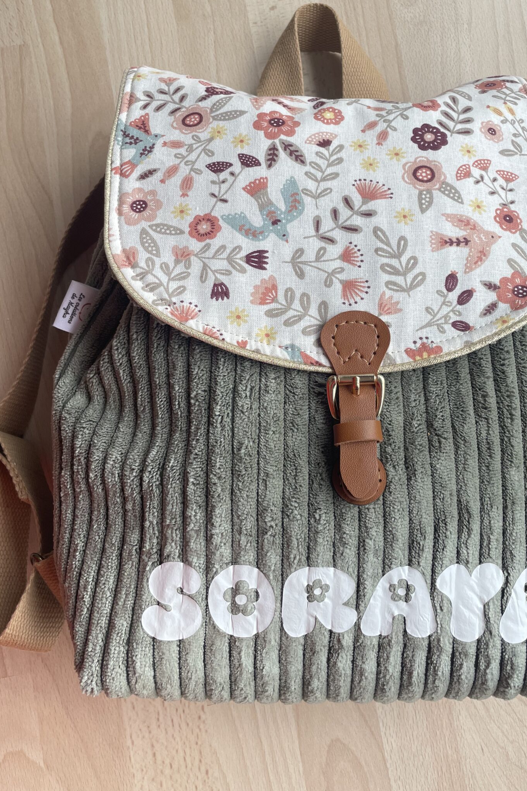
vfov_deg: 55.5
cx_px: 341
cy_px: 328
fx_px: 747
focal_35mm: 34
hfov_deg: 38.5
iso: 32
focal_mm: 4.2
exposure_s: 1/132
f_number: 1.6
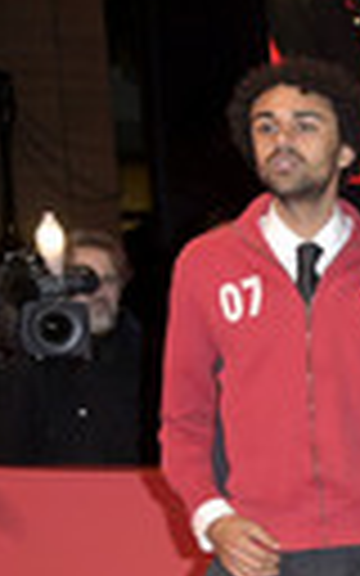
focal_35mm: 161
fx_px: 2527
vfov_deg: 12.8
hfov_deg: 7.7
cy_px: 616
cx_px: 826
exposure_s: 1/250
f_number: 5
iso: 800
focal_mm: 45
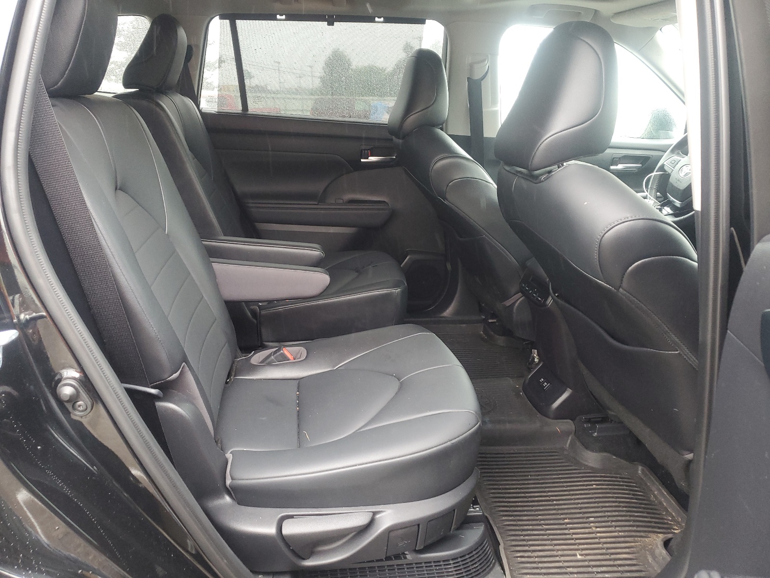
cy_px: 289
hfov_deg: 67.3
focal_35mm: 26
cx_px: 385
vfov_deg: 53.1
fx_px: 578
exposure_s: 1/60.2
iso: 138
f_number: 1.5
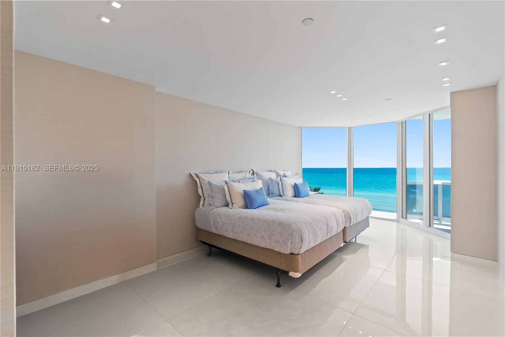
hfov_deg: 96.7
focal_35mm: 16
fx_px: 224
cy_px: 168
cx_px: 252
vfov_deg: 73.7
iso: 250
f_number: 4.5
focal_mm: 16
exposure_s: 1/20
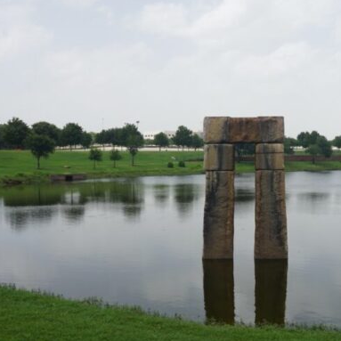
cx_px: 240
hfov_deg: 34.9
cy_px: 191
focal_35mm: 48
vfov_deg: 35.3
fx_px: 535
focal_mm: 18
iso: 100
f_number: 11
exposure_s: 1/125
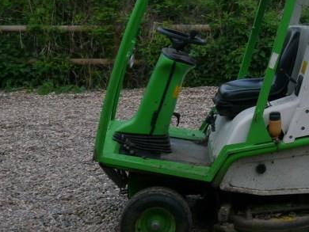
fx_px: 750
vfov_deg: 17.2
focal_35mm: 84
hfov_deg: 21.8
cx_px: 353
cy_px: -2
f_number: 3.9
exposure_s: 1/60
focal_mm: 16
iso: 400
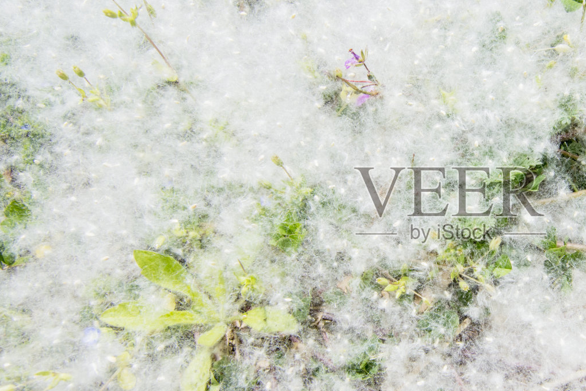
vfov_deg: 40.0
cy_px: 206
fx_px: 537
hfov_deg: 54.2
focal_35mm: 33
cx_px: 450
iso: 500
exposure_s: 1/800
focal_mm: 14
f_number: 16
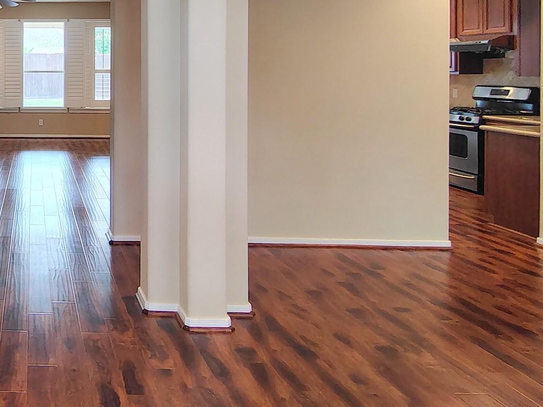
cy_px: 67
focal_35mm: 33
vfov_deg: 40.7
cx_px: 10
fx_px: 518
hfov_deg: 47.0
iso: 400
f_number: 2.2
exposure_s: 1/24
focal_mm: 2.13
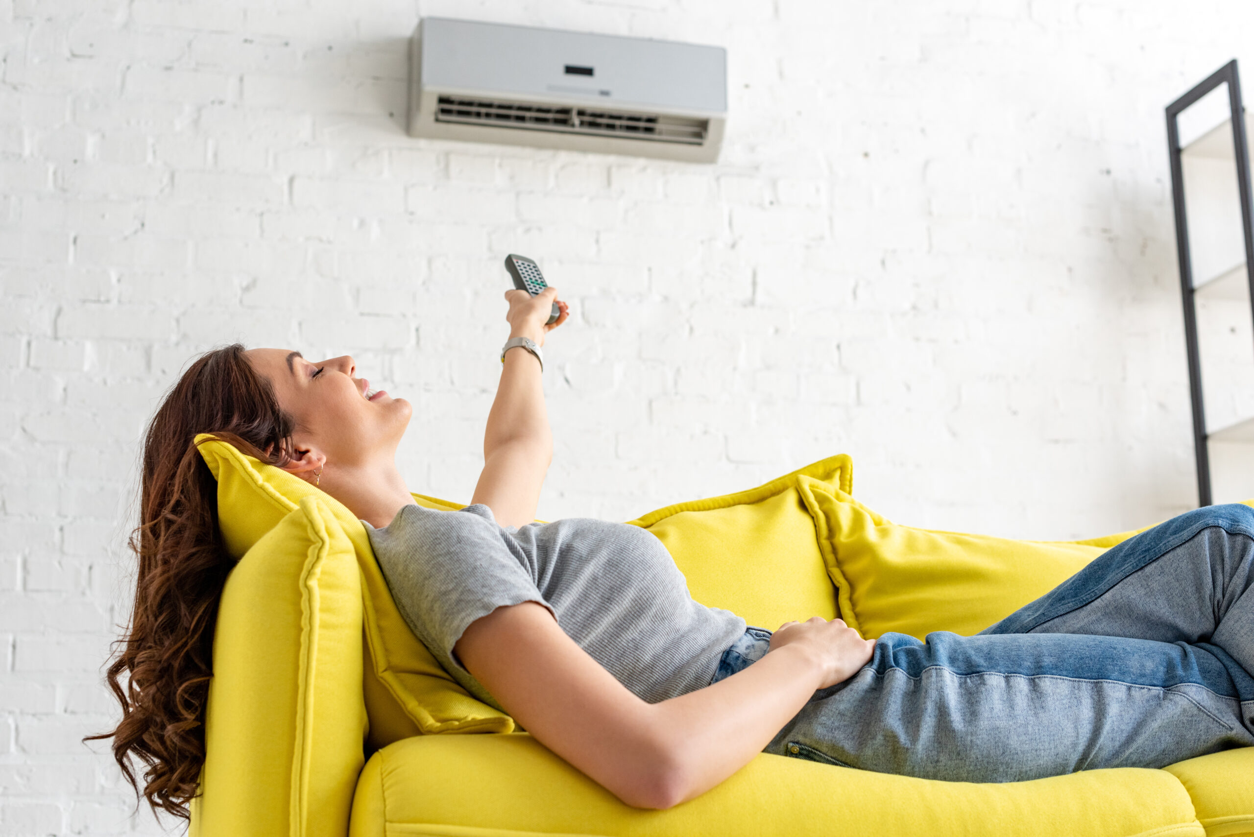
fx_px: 1742
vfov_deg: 27.0
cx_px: 627
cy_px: 418
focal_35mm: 50
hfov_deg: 39.6
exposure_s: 1/250
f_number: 5.6
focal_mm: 50
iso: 400
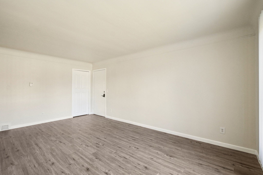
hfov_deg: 100.4
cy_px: 88
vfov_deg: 77.3
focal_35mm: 15
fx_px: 110
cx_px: 132
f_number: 8
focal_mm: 10
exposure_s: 1/30
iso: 800
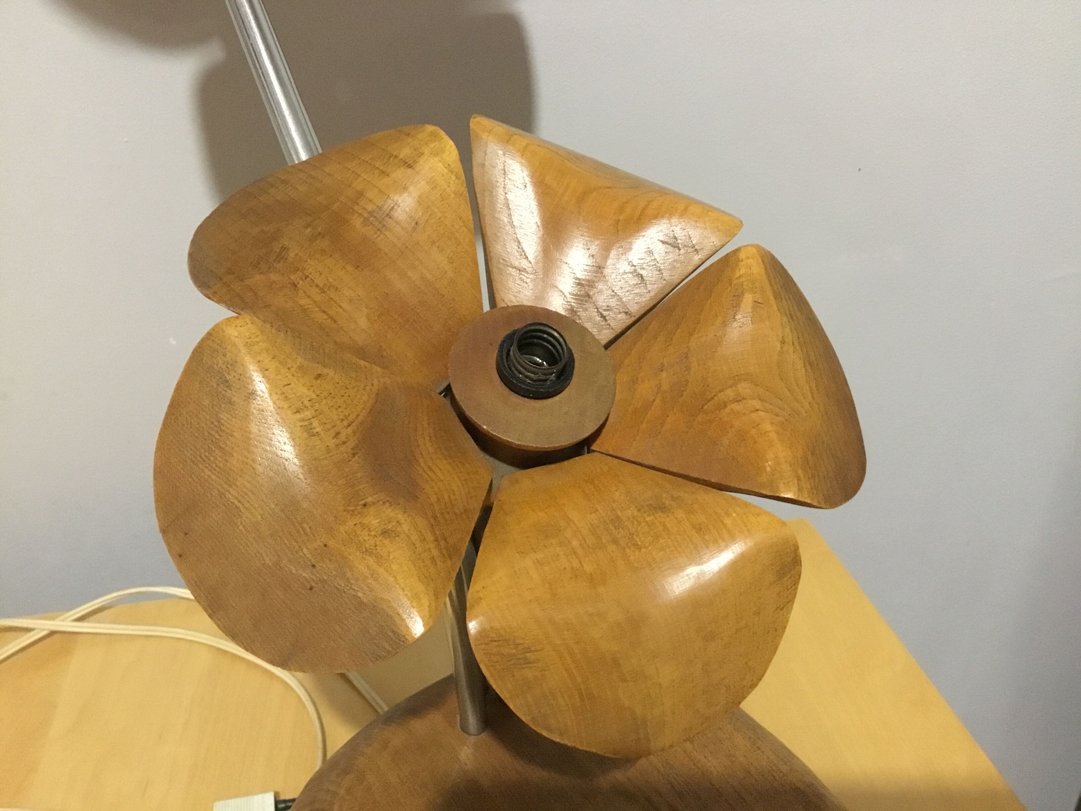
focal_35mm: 31
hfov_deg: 58.4
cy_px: 406
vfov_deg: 45.4
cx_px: 540
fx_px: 968
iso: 640
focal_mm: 3.3
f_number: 2.4
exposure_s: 1/17
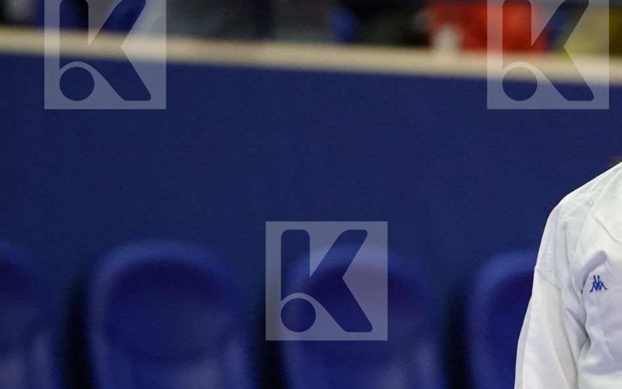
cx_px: 548
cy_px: 281
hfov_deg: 3.6
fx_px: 9798
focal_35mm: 578
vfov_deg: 2.3
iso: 4000
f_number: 2.8
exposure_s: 1/1000
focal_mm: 200
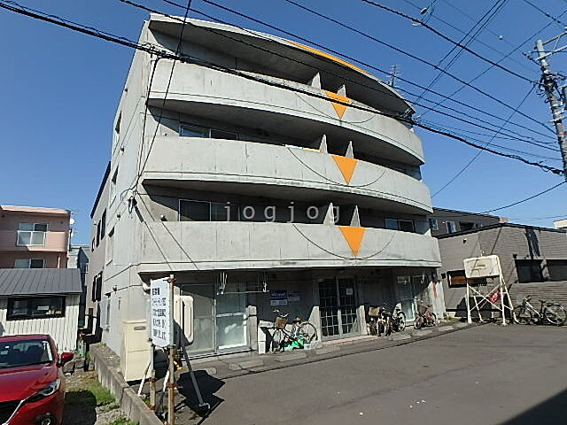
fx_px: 344
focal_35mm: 21
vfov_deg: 63.4
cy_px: 212
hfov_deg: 79.0
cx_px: 284
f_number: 6
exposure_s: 1/640
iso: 125
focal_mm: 3.7
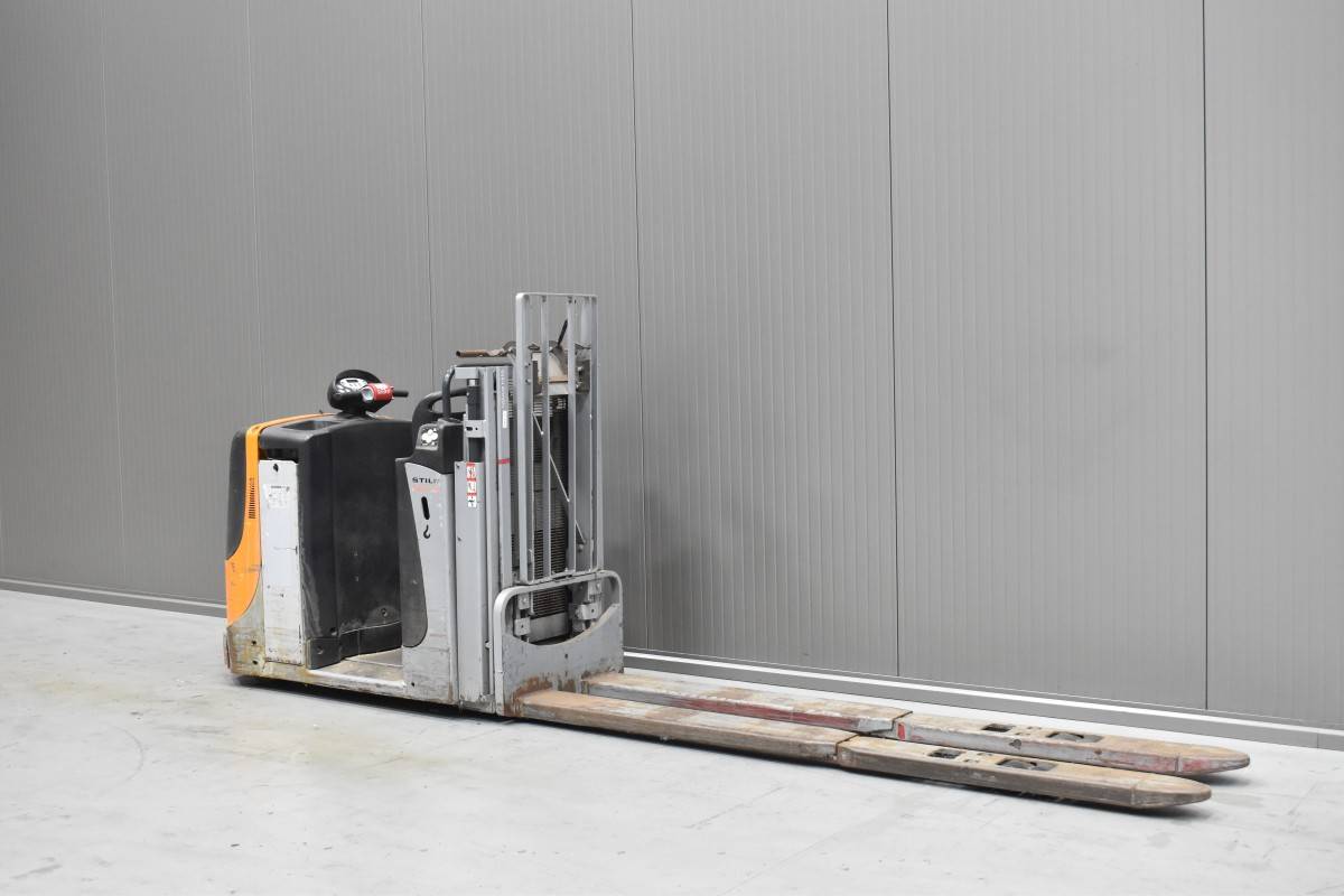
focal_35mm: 42
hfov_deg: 46.4
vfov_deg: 31.9
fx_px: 1568
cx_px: 672
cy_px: 448
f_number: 5.6
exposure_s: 1/40
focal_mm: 28
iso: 2000
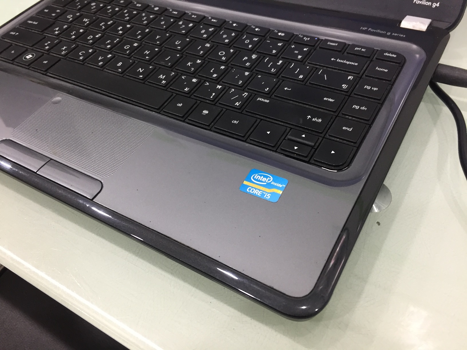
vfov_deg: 48.2
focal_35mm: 29
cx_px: 234
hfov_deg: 61.7
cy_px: 175
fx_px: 391
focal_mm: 4.15
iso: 125
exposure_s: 1/33
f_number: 2.2
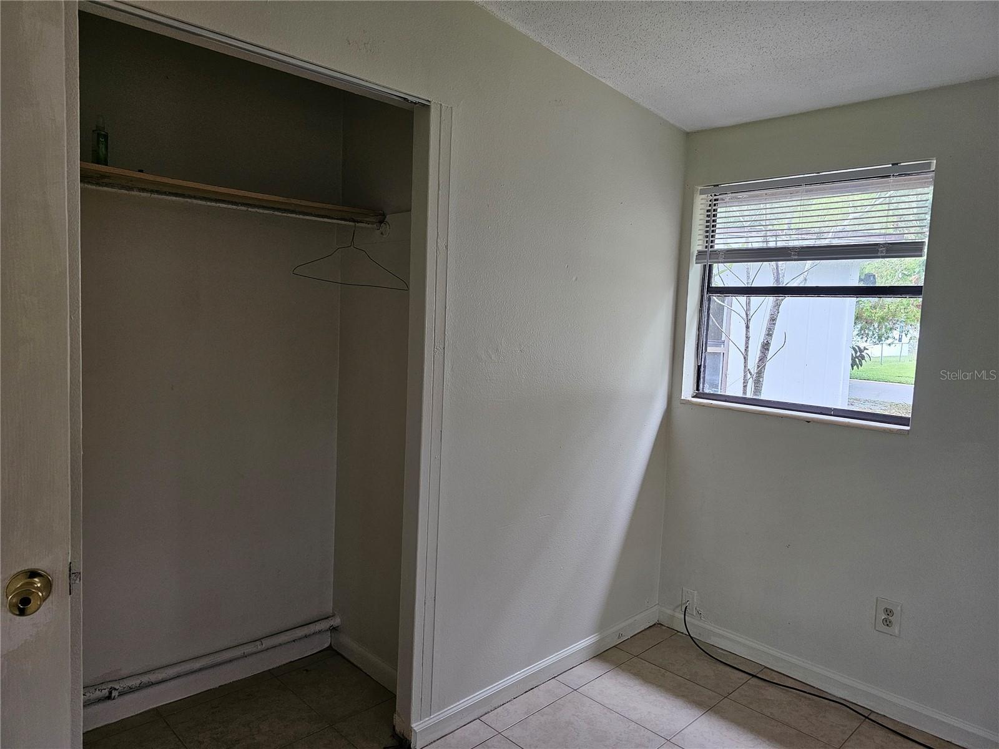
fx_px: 664
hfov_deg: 73.9
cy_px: 374
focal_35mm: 23
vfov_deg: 58.9
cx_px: 500
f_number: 1.7
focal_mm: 6.3
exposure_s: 1/120
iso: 400
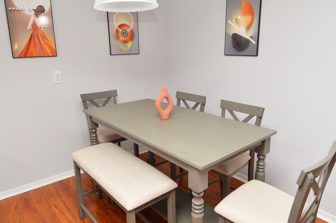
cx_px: 173
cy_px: 106
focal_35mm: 25
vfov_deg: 51.1
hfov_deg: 71.6
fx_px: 233
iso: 400
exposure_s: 1/60
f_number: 4
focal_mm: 12
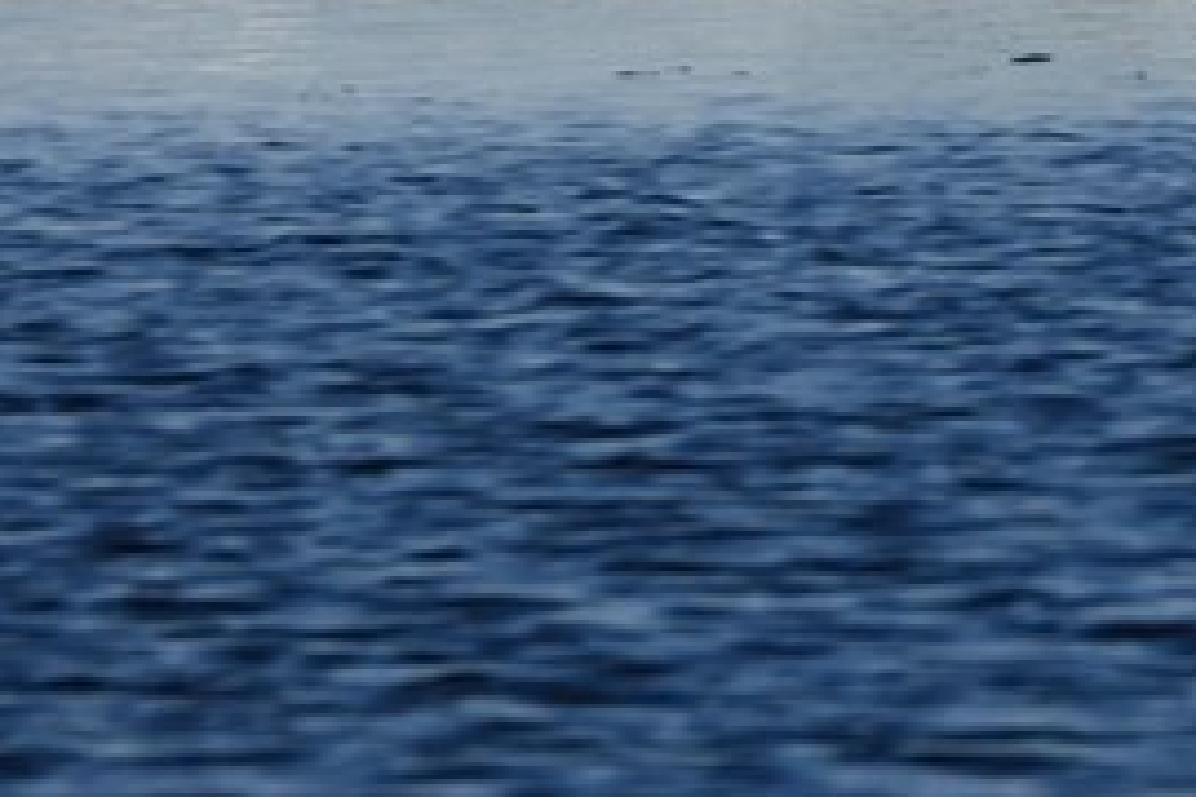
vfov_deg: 1.2
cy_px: -465
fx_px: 39398
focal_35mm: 1186
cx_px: 3176
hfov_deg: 1.7
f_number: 9
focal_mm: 200
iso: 200
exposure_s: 1/640
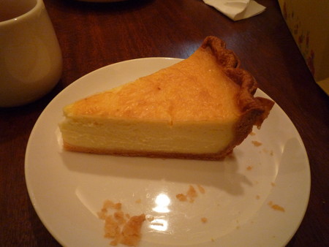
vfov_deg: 54.9
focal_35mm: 25
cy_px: 124
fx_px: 238
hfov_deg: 69.4
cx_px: 164
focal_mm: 4.4
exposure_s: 1/13
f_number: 2.8
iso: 400
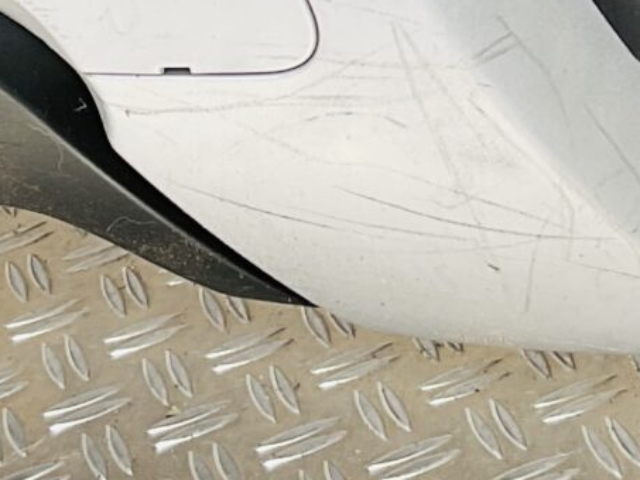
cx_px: 470
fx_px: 3033
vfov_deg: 8.5
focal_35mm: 164
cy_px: -558
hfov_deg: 12.0
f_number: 1.8
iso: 16
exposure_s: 1/260
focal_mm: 3
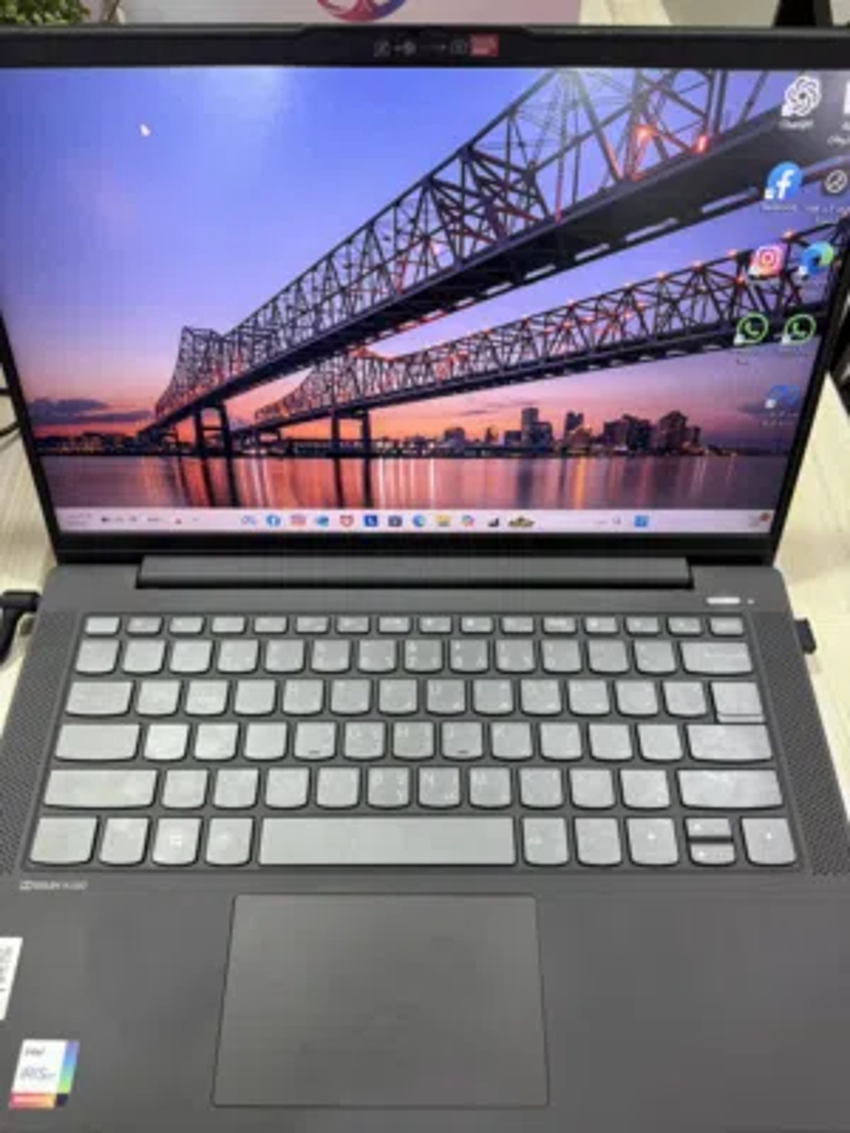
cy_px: 566
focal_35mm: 24
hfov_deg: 56.8
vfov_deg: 71.6
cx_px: 425
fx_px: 786
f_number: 1.78
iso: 250
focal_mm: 6.76
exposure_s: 1/50
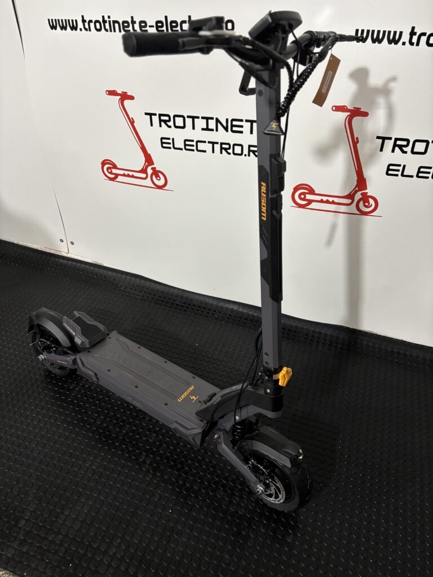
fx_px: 434
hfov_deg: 53.1
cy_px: 288
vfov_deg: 67.3
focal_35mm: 26
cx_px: 216
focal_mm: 5.96
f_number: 1.6
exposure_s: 1/50
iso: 400
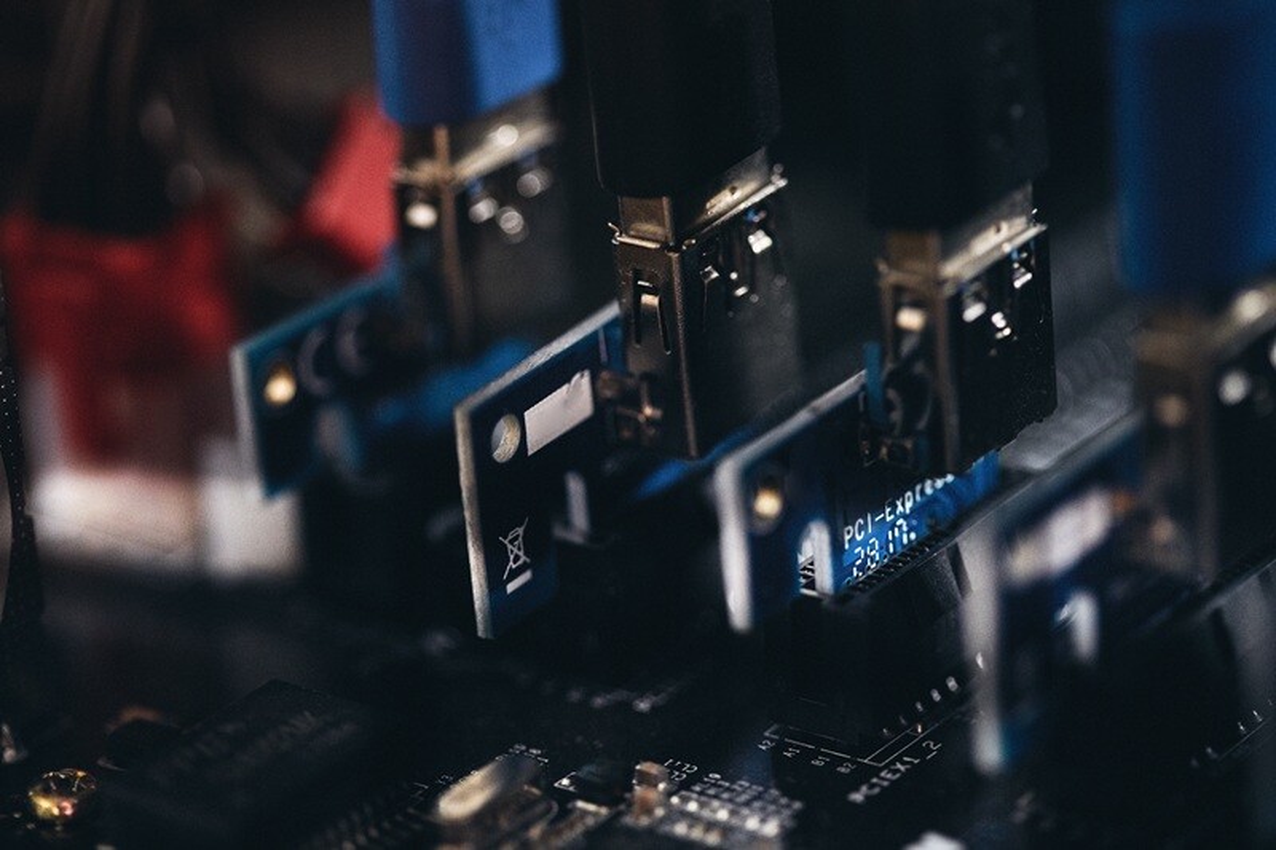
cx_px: 638
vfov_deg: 13.7
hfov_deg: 20.4
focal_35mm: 100
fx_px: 3543
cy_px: 425
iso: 800
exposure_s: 1/100
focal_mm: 100
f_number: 2.8
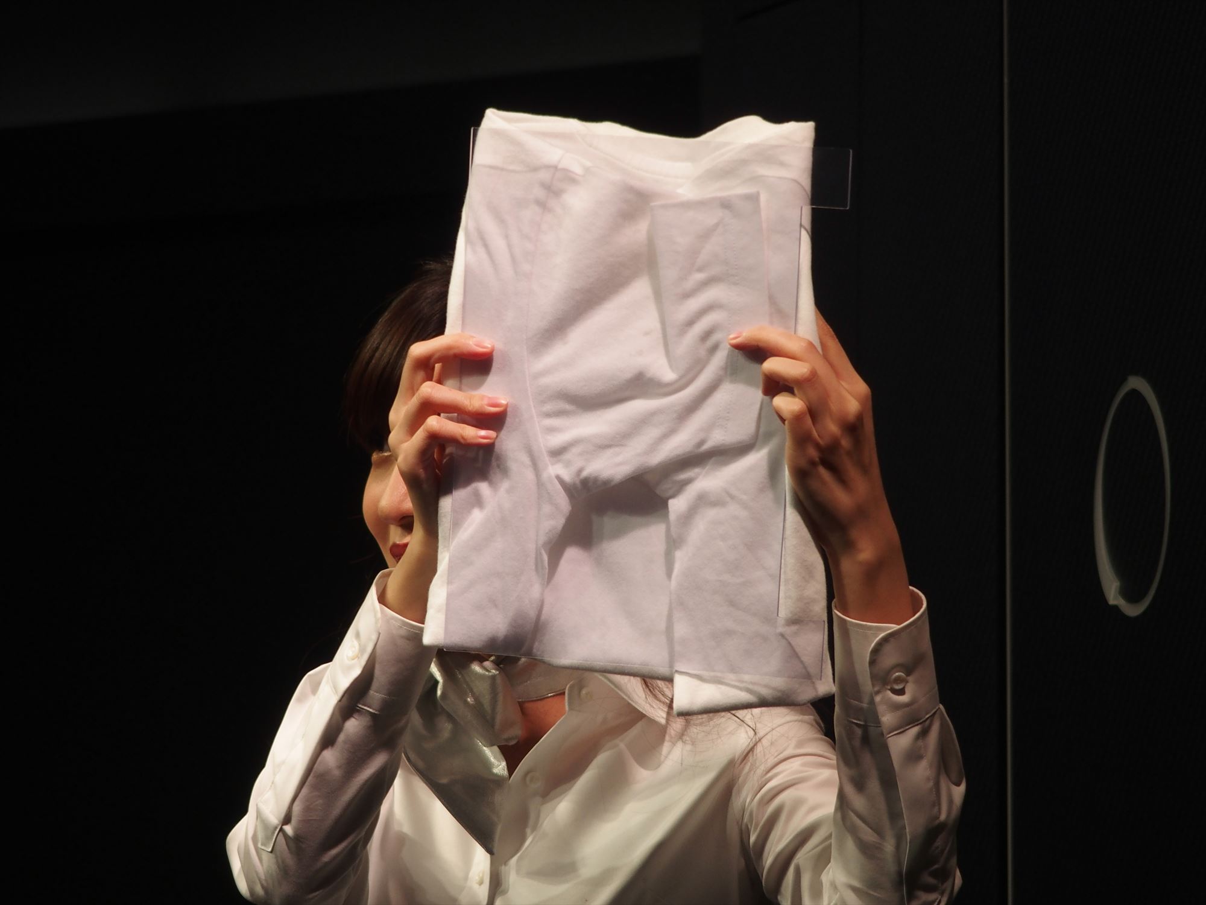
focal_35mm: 300
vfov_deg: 5.0
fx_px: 10452
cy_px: 452
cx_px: 603
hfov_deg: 6.6
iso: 160
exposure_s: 1/250
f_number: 2.8
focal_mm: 64.3
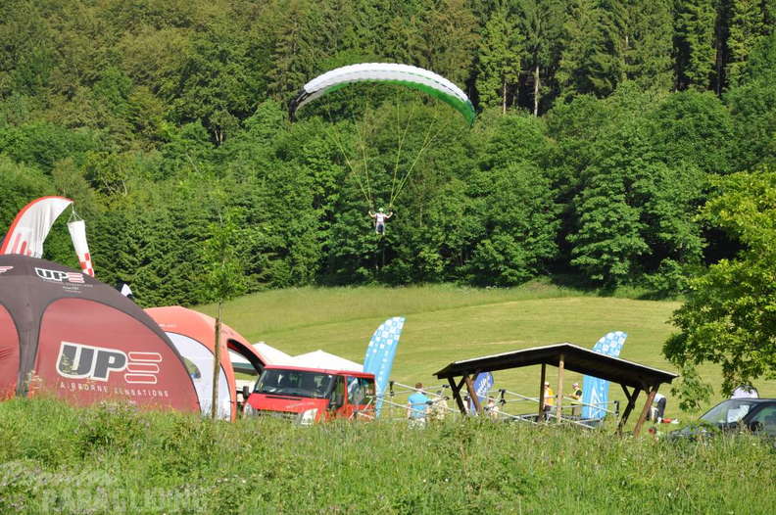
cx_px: 388
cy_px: 258
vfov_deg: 10.7
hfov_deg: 16.1
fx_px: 2745
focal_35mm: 128
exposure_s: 1/320
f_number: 8
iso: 200
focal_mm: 85
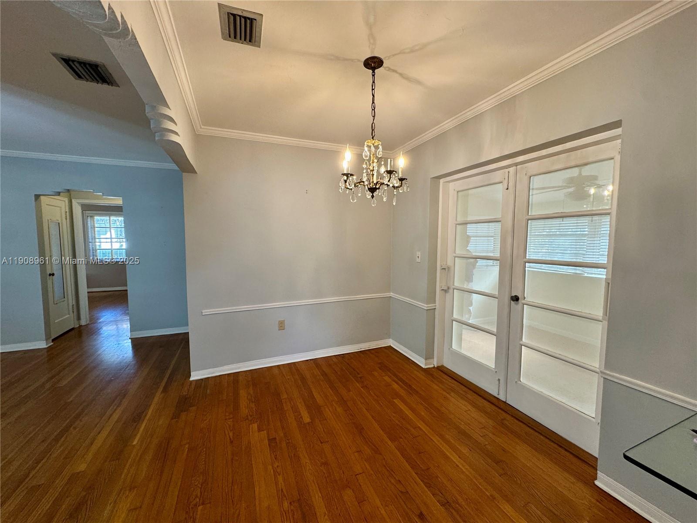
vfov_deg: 85.7
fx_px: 282
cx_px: 348
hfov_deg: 102.1
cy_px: 262
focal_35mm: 14
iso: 200
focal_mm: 2.22
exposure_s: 1/60
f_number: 2.2
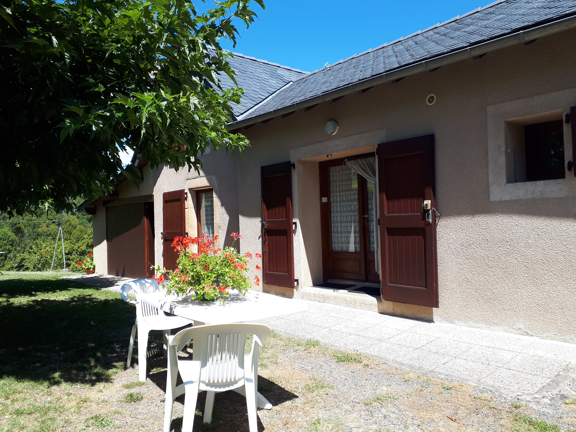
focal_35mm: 27
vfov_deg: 51.4
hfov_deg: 65.3
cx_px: 288
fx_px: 449
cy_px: 216
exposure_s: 1/656
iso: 40
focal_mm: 3.6
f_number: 1.9
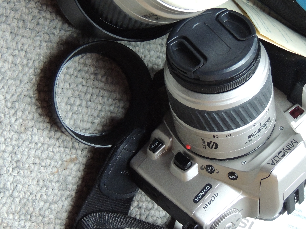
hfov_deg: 20.8
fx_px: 831
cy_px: 104
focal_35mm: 94
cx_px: 186
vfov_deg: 15.7
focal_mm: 12.4
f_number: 3.9
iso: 800
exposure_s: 1/15
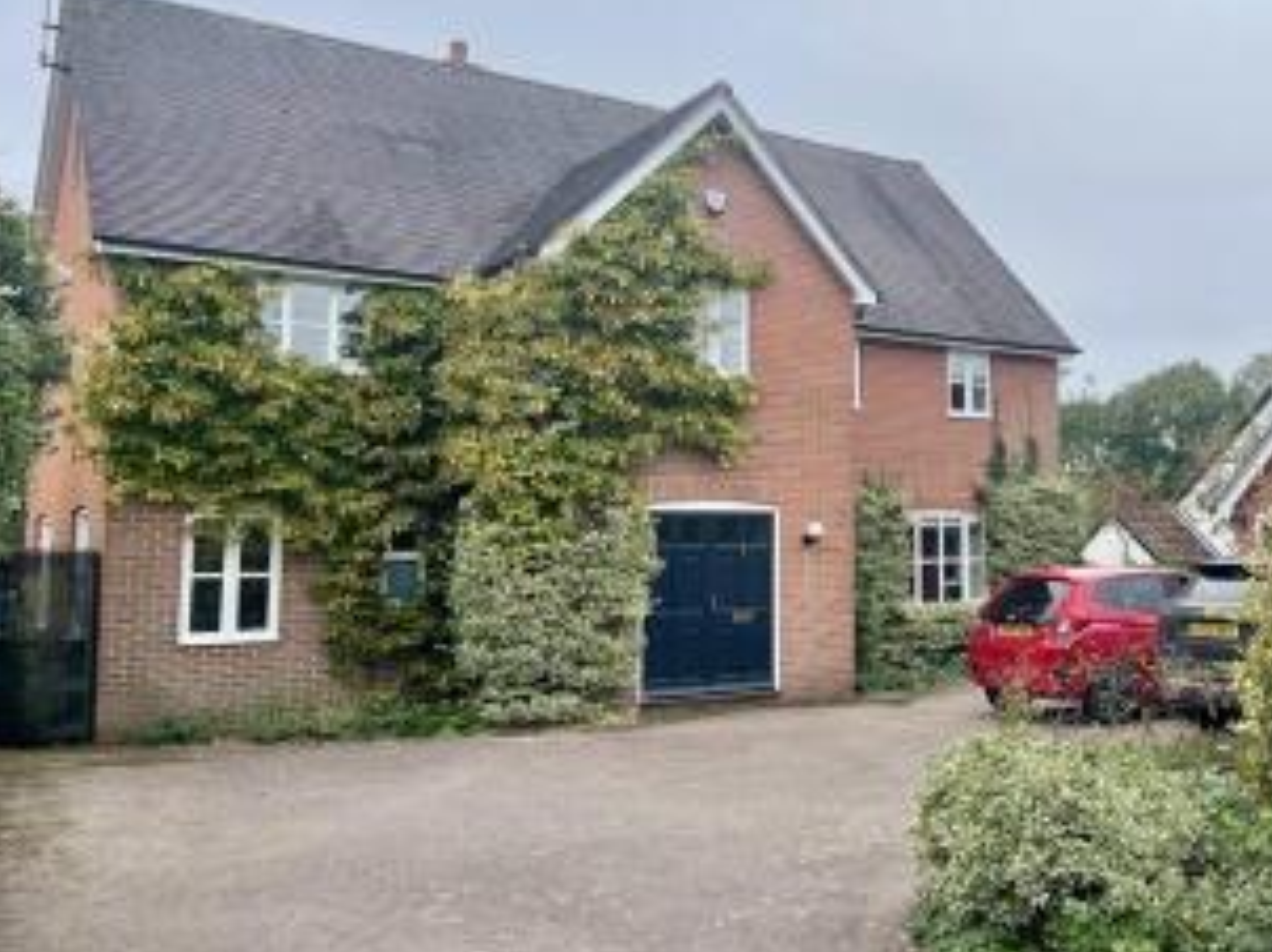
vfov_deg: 40.6
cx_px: 882
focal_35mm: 35
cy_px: 415
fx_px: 1285
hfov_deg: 51.3
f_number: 1.6
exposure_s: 1/1795
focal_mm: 5.1
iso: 32
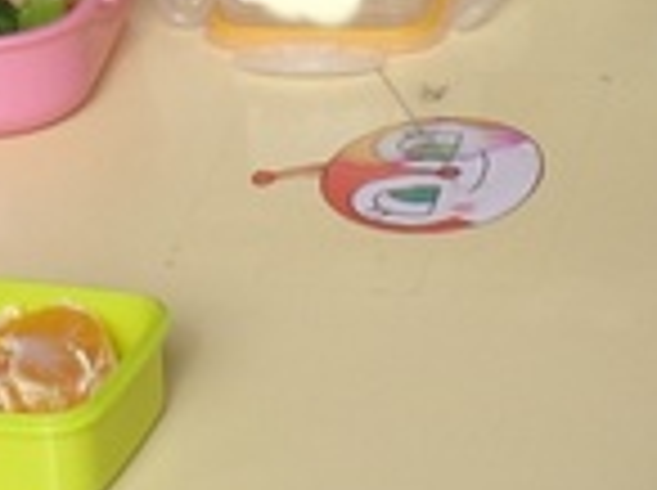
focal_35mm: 192
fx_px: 3638
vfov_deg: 7.6
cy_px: -148
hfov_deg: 10.3
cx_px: 266
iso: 100
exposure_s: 1/240
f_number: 3.9
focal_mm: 5.1
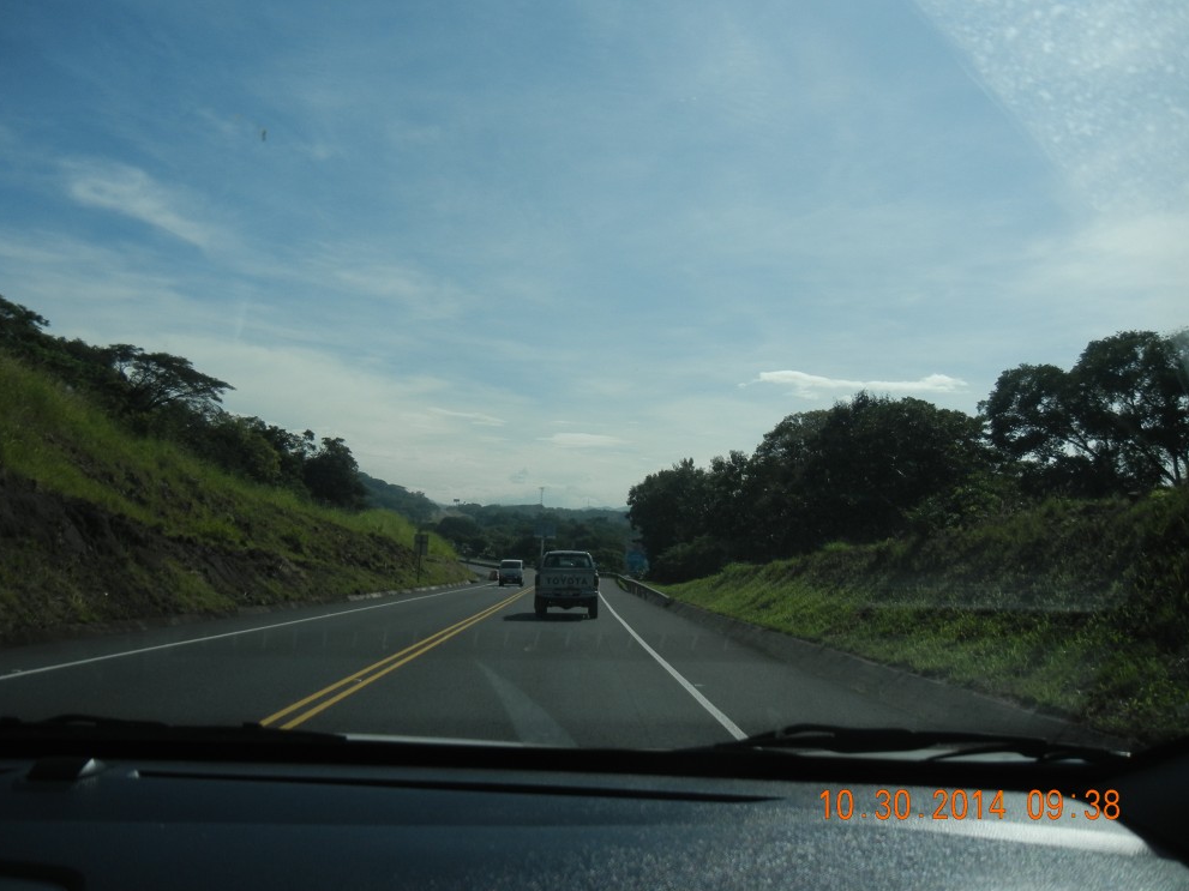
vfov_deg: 45.4
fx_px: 1065
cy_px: 440
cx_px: 581
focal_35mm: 31
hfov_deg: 58.4
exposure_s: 1/883
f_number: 7
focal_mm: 5.4
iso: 160
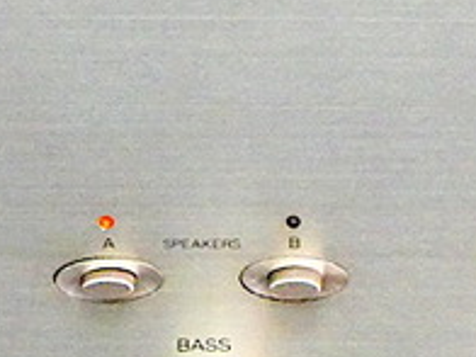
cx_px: 512
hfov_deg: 3.0
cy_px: 117
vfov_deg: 2.3
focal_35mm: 661
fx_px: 9089
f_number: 5.6
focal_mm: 24.2
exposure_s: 1/80
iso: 1600
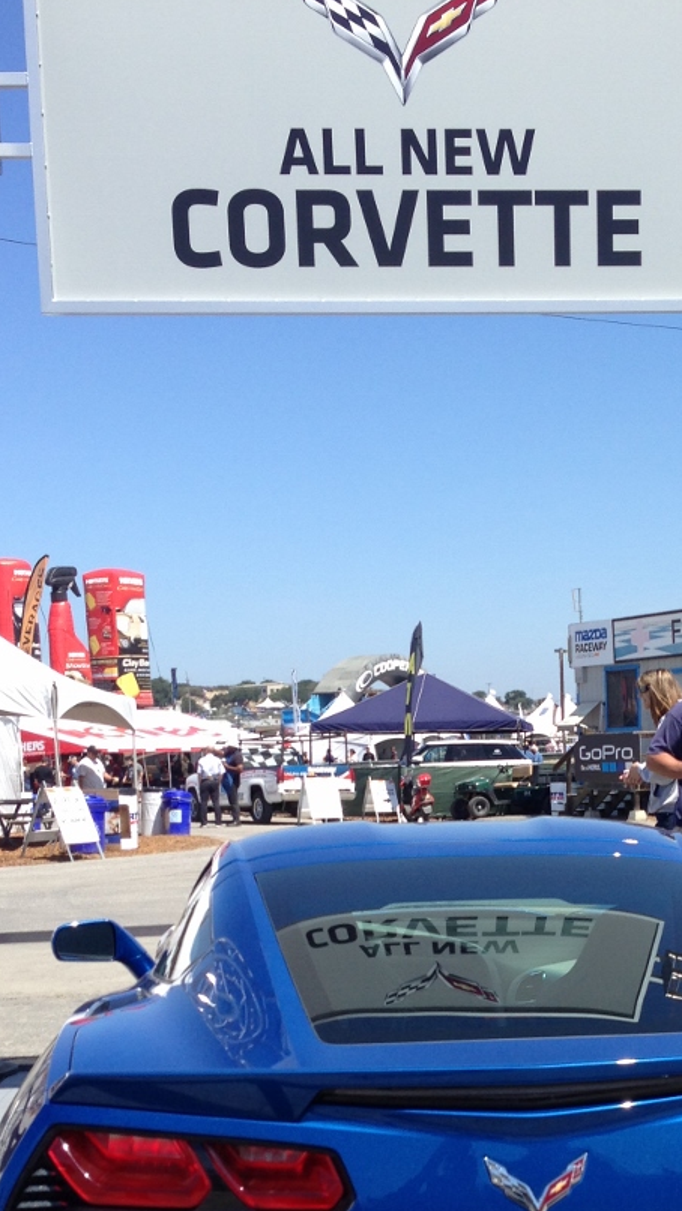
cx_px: 518
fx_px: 1832
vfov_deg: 35.8
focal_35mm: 57
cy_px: 896
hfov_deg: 20.9
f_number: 2.4
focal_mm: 4.13
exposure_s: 1/1153
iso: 50
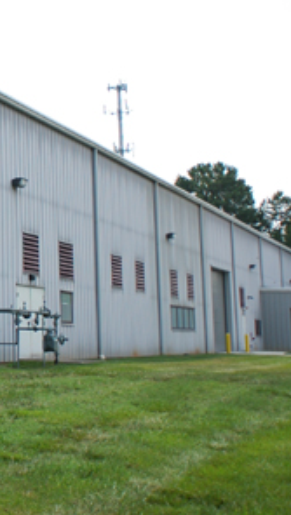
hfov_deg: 17.4
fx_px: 835
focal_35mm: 61
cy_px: 191
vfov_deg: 34.1
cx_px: -173
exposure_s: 1/1250
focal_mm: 20
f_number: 4
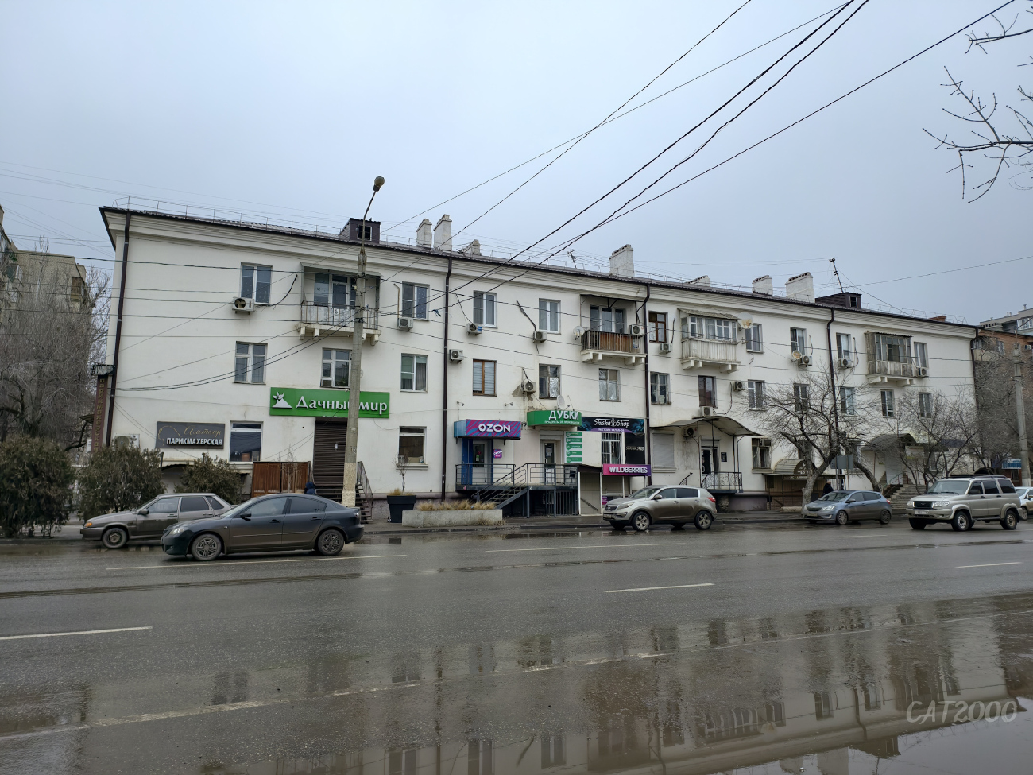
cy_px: 388
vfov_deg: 58.9
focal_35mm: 23
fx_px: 686
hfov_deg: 73.9
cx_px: 516
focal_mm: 6.54
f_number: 1.57
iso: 72
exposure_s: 1/1980
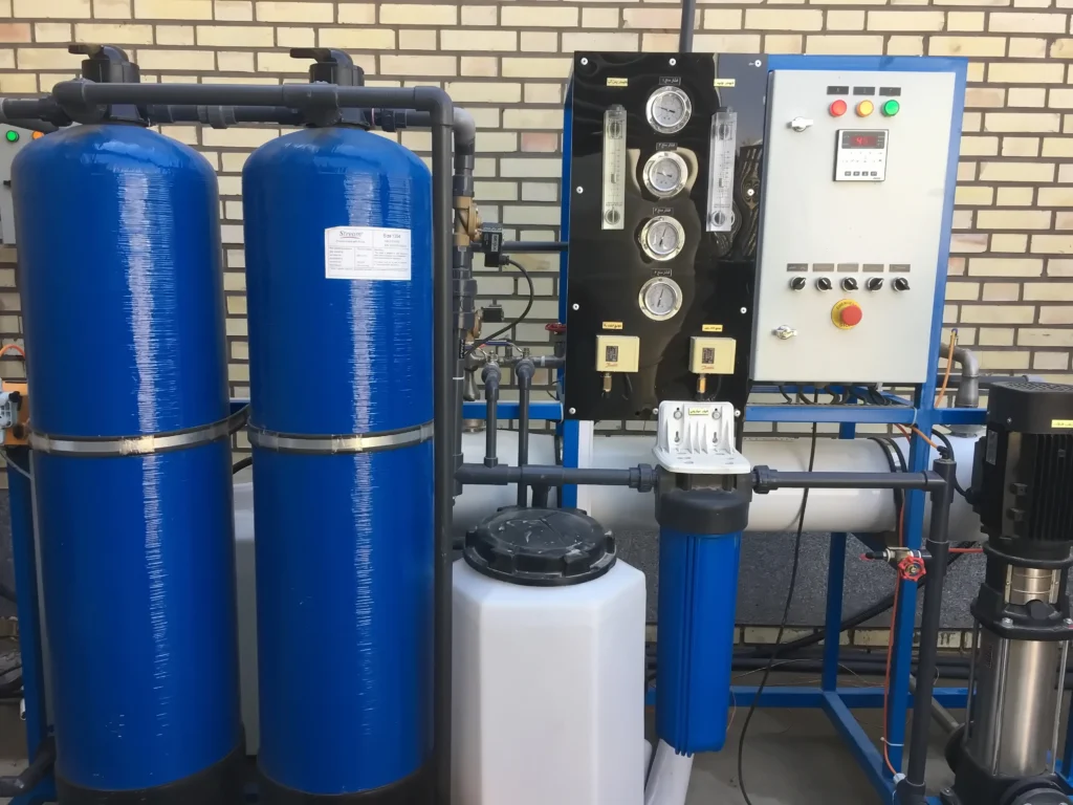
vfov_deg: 48.2
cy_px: 402
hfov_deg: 61.7
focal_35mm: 29
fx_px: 899
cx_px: 536
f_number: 2.2
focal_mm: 4.15
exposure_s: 1/118
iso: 25
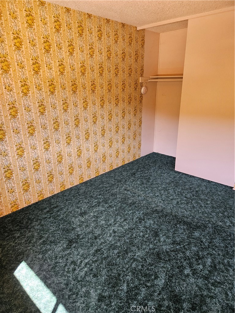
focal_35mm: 23
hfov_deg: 58.9
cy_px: 156
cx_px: 118
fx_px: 208
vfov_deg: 73.9
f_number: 1.8
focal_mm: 5.4
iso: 400
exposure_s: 1/170
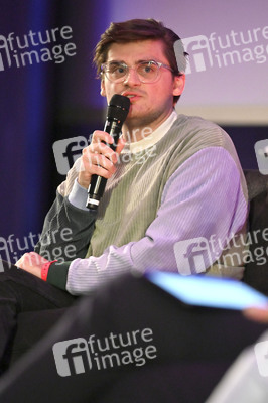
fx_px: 2237
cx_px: 134
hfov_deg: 6.9
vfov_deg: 10.3
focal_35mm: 200
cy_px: 202
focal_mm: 200
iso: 4000
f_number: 2.8
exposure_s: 1/400
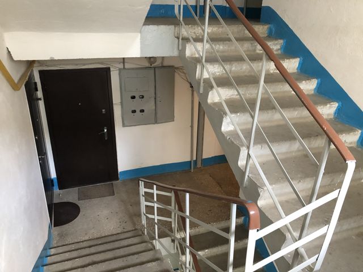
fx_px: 294
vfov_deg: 49.7
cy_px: 136
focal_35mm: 28
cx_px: 182
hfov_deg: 63.4
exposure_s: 1/17
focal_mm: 4
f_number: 1.8
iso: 100
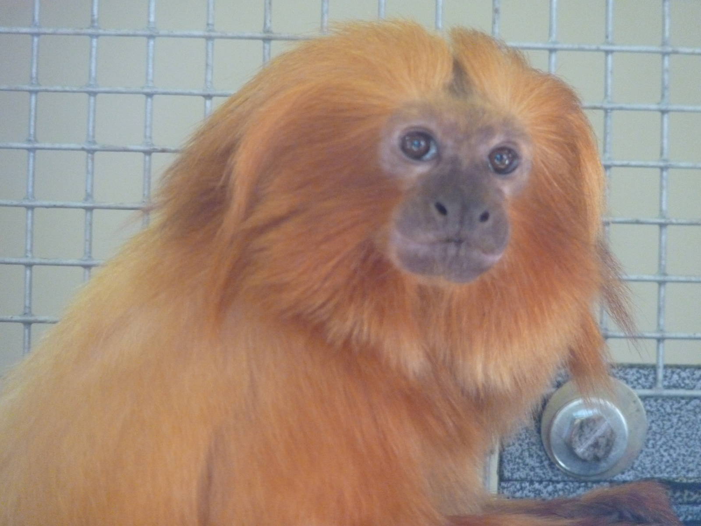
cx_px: 350
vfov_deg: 3.5
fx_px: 8667
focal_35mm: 428
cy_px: 263
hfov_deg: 4.6
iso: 800
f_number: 3.8
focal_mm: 76.1
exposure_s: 1/160
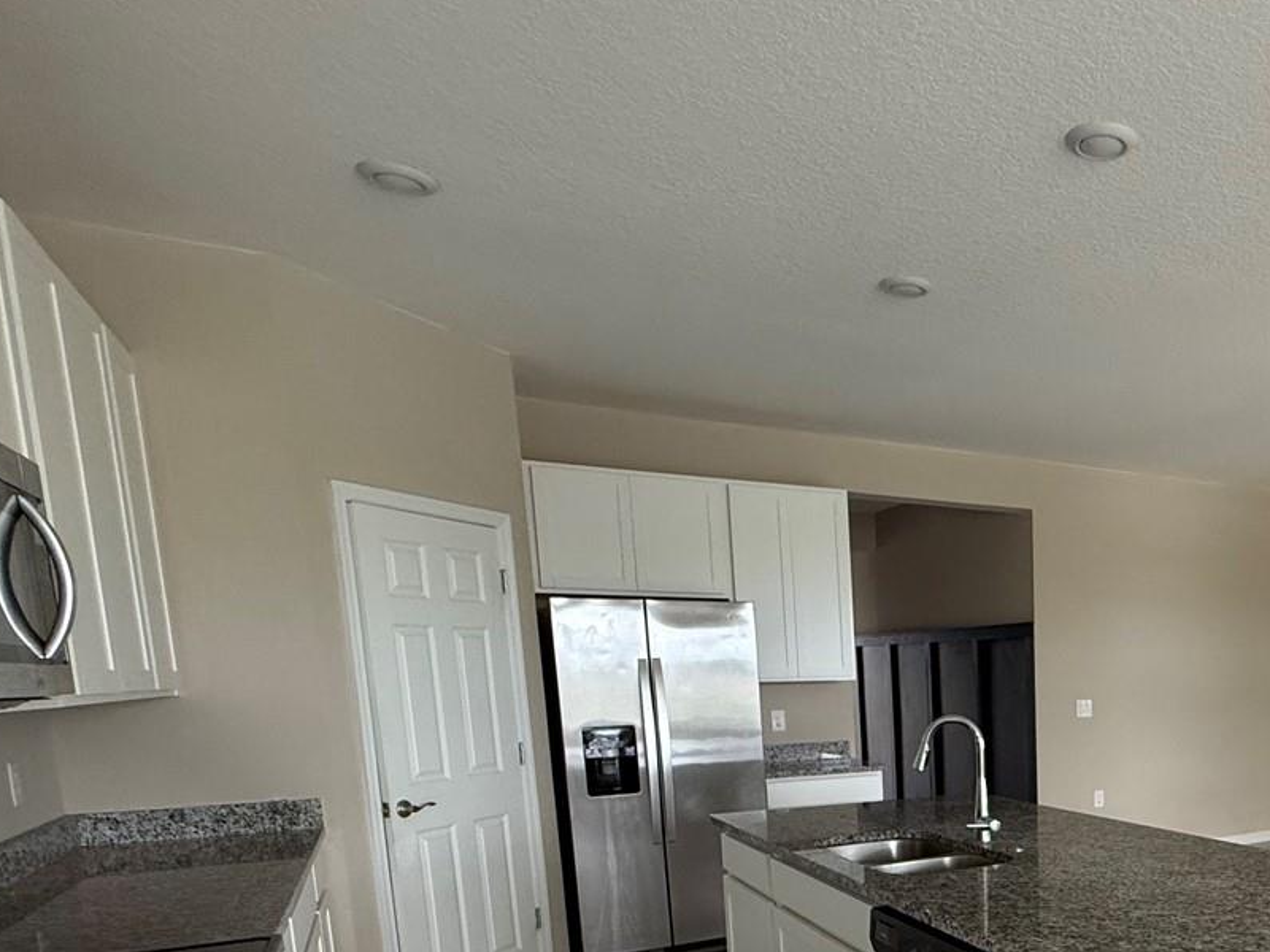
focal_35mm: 28
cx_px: 1119
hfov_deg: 55.8
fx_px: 1027
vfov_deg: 46.1
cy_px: 814
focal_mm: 2.22
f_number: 2.2
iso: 250
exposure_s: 1/99
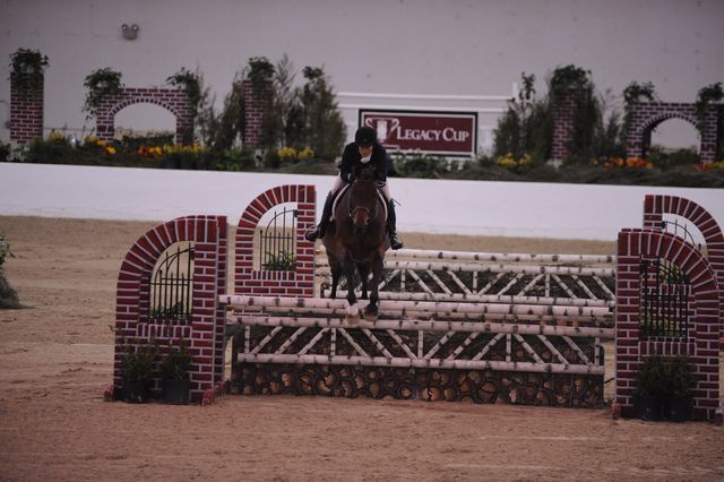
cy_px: 241
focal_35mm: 200
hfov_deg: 10.3
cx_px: 362
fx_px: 4020
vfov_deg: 6.9
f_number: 2.8
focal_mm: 200
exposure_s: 1/400
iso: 5000
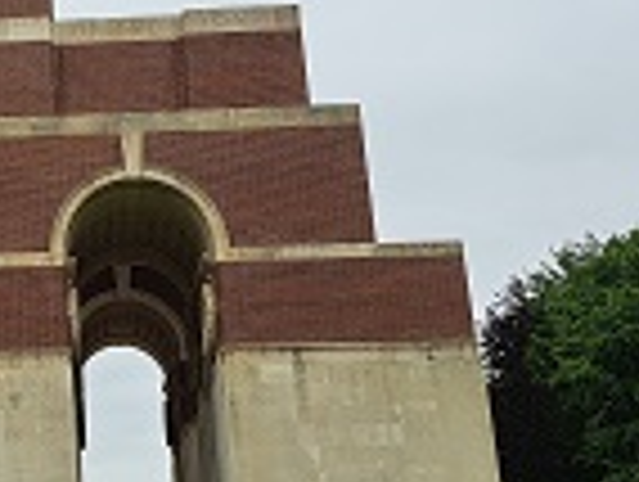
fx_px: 1442
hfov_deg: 23.4
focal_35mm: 78
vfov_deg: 18.7
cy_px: 83
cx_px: -74
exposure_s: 1/674
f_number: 1.8
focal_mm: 5.23
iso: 50
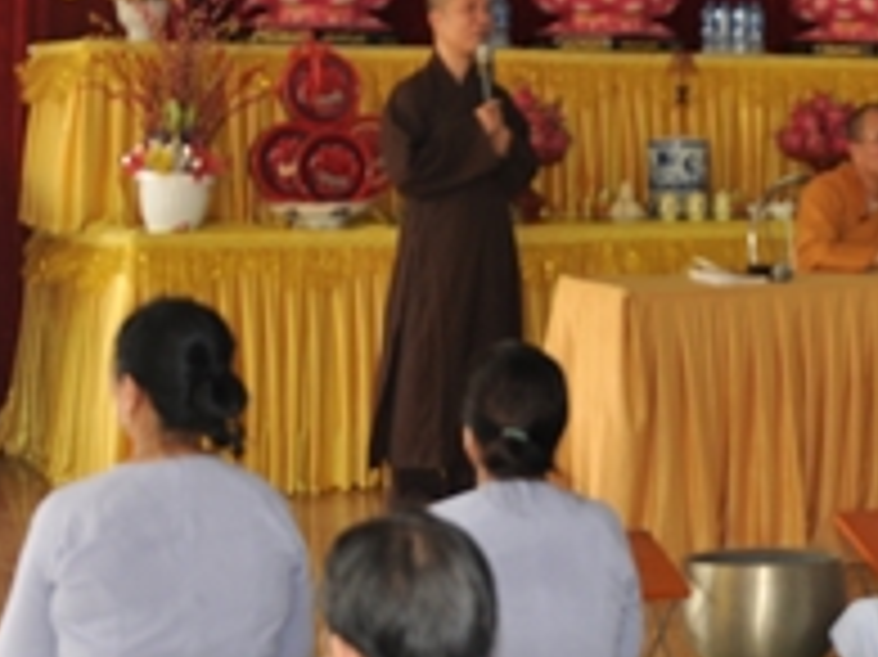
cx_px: 873
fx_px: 2155
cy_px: 214
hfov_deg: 22.2
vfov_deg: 17.3
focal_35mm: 85
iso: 250
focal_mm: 18
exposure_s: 1/60
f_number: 3.5
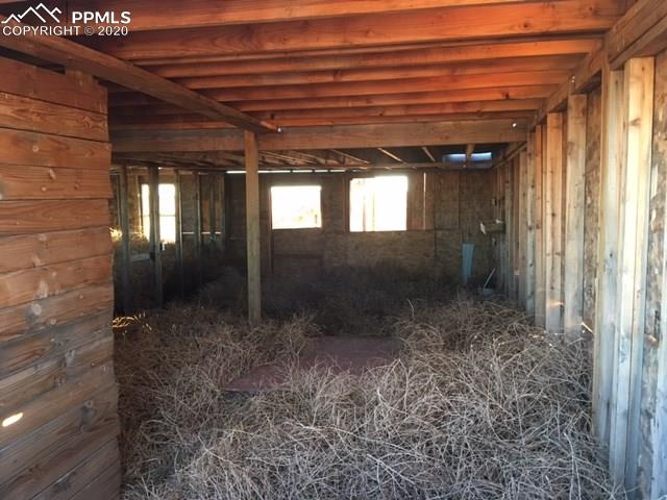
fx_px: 559
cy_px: 250
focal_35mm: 29
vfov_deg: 48.2
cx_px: 334
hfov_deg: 61.7
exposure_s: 1/15
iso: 64
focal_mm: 4.15
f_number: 2.2
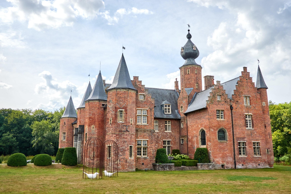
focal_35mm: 34
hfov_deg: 55.8
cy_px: 97
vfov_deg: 38.9
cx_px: 146
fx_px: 275
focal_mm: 12.51
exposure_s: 1/250
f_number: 8
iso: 100
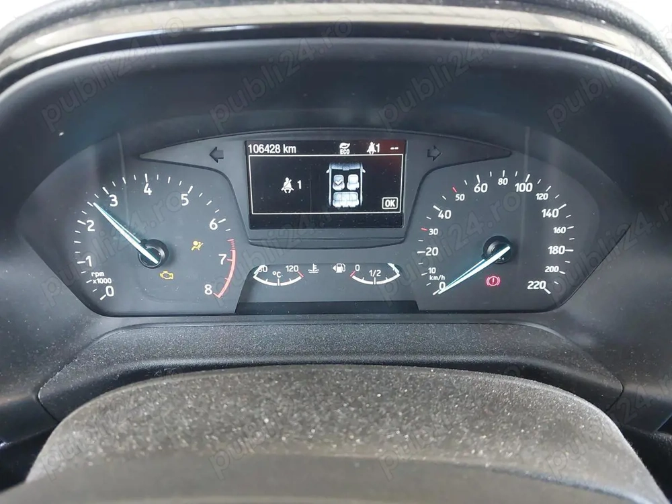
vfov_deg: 51.4
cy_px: 252
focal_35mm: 27
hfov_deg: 65.3
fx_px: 524
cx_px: 336
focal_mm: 4
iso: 298
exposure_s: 1/50
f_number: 1.8
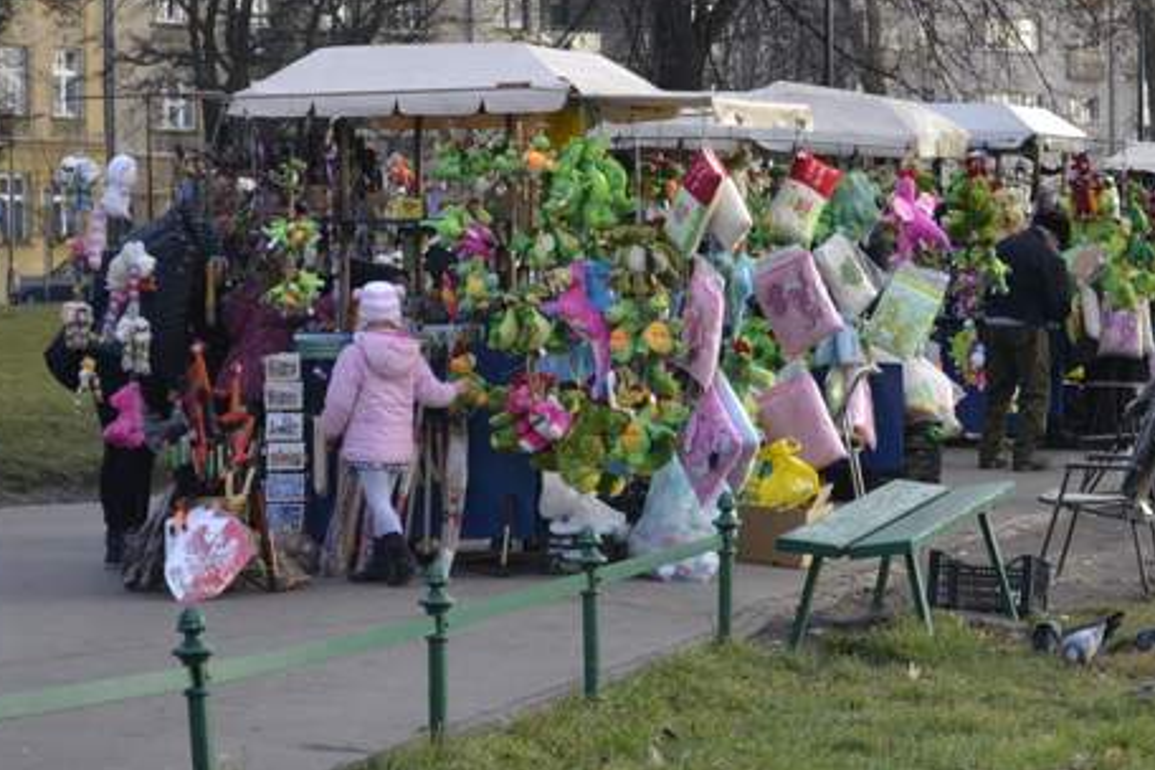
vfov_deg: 9.5
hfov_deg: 14.1
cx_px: 894
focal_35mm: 145
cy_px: 319
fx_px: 4648
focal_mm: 55
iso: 900
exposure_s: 1/500
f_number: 5.6
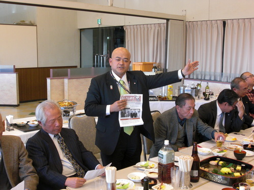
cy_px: 95
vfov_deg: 33.6
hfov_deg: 43.9
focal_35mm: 43
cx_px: 127
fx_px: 316
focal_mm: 7.6
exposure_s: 1/100
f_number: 3.1
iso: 200
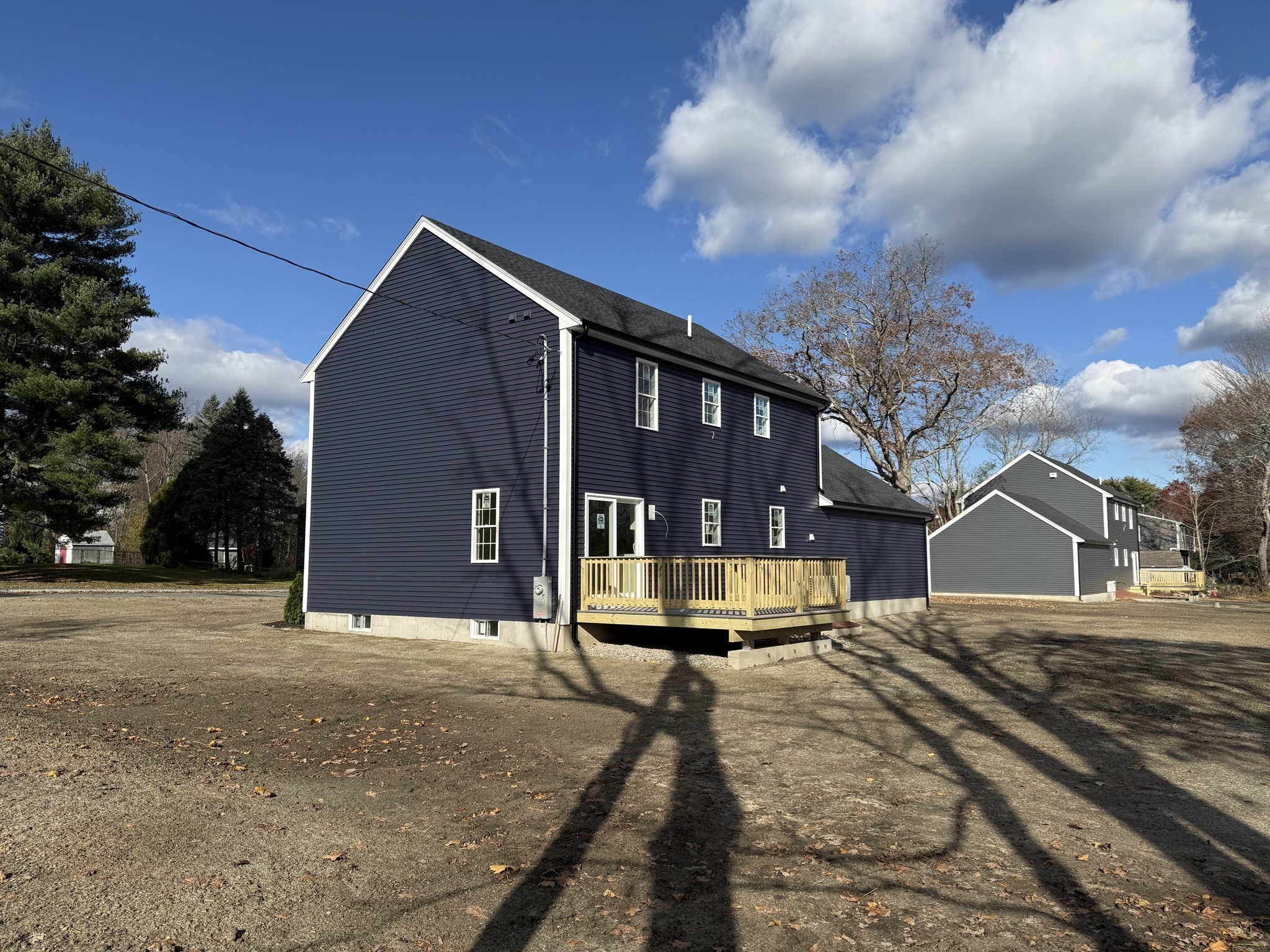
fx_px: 881
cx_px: 635
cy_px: 476
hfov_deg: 71.6
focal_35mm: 24
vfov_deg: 56.8
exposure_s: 1/5319
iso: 80
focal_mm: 6.76
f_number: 1.78
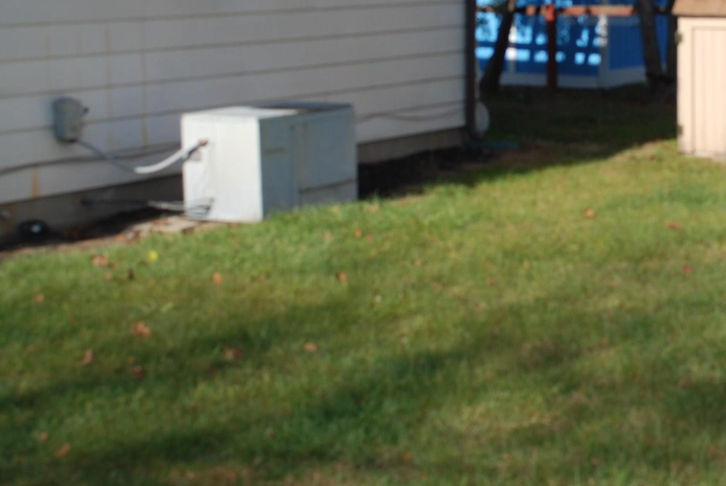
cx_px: 569
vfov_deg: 17.0
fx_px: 1595
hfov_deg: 25.3
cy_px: 27
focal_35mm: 79
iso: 100
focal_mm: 24
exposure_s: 1/200
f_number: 8
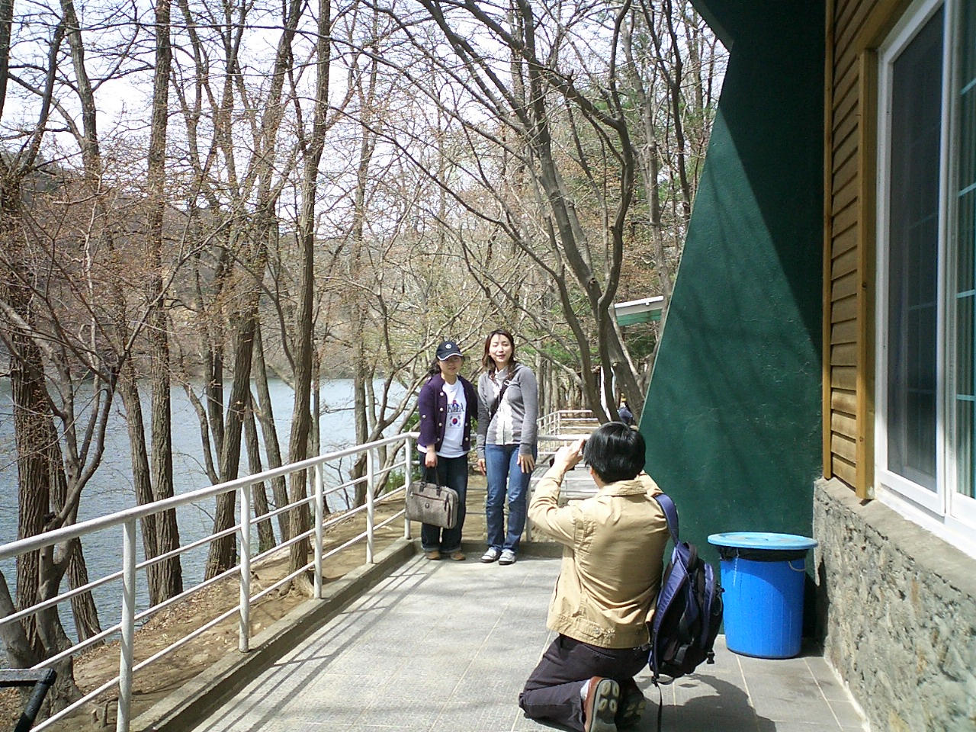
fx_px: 1043
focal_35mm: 37
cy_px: 366
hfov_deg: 50.1
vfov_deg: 38.7
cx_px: 488
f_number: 3.5
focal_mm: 5.6
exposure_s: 1/400
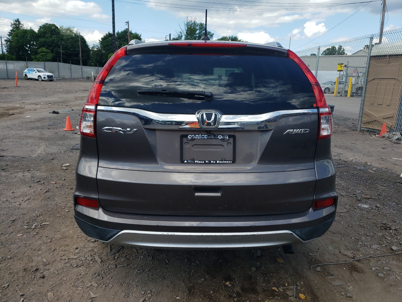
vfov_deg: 53.1
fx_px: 302
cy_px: 151
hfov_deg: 67.3
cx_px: 201
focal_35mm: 26
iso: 50
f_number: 1.5
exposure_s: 1/2000
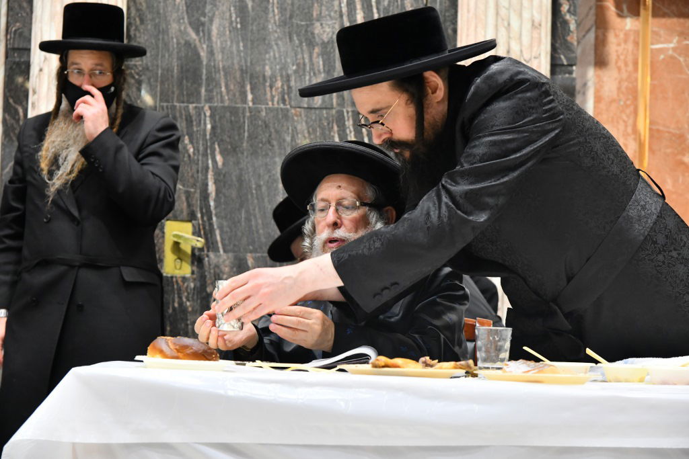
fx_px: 1570
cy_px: 230
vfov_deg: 16.7
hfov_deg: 24.8
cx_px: 344
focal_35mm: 82
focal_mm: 82
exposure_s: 1/100
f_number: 5.6
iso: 1600
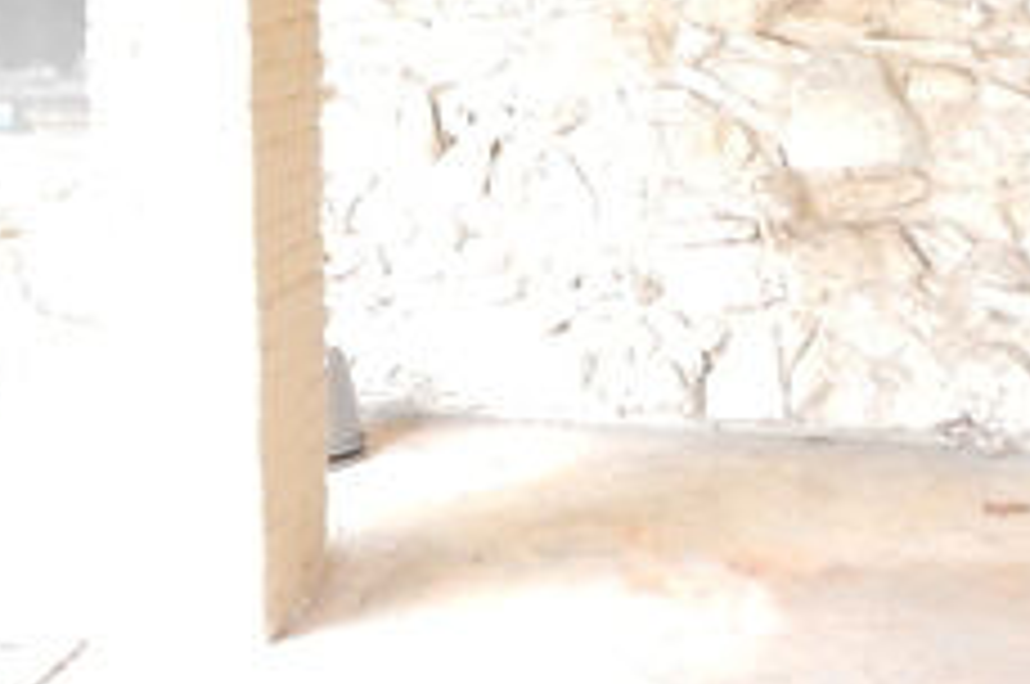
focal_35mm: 67
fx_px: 1914
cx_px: 540
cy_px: -86
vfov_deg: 19.3
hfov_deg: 30.1
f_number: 3
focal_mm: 4
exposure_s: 1/30
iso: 320
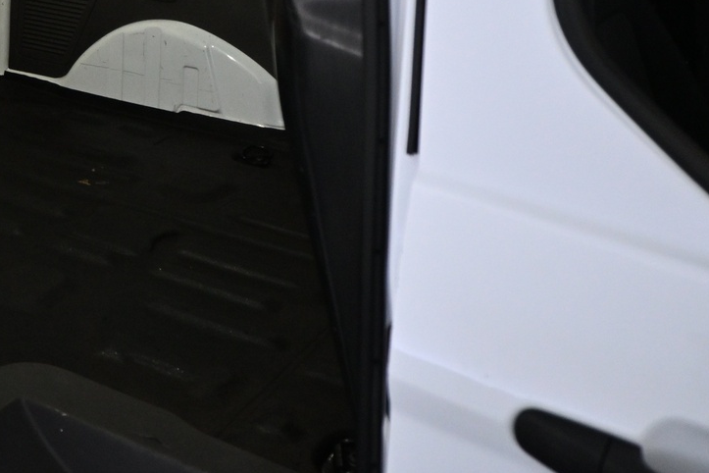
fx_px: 1125
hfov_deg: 33.3
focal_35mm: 57
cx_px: 79
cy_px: -16
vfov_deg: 22.7
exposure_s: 1/125
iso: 1400
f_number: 3.5
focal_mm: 17
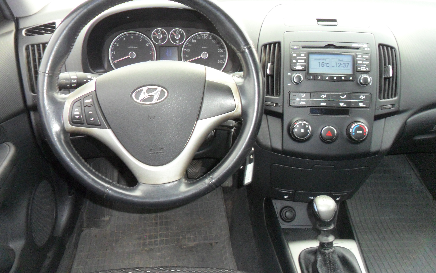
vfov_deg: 43.1
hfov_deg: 64.6
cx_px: 218
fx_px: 345
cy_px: 132
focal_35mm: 29
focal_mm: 4.9
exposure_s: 1/45
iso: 240
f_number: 3.5
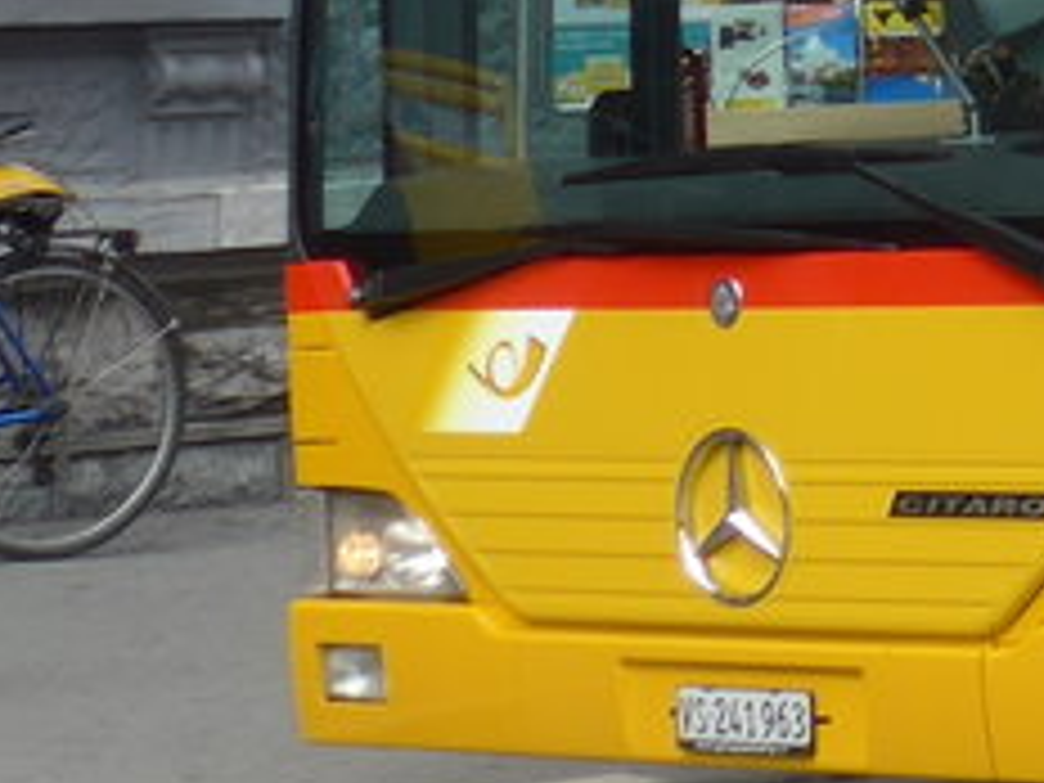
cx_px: 2187
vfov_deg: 6.4
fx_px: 6876
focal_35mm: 228
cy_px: -590
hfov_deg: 8.2
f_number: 2.8
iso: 80
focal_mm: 9
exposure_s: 1/500
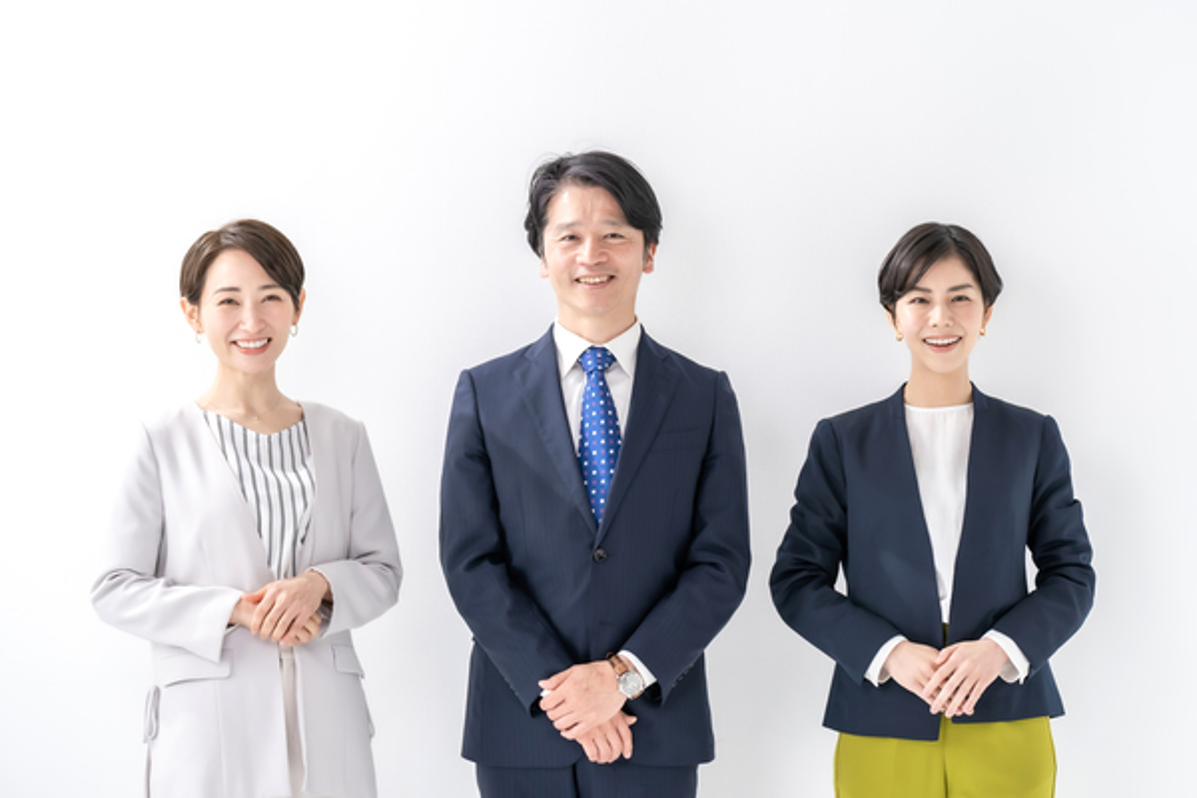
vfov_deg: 12.3
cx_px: 598
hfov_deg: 18.4
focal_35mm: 111
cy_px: 399
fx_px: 3690
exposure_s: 1/200
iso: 400
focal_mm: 111
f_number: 4.5
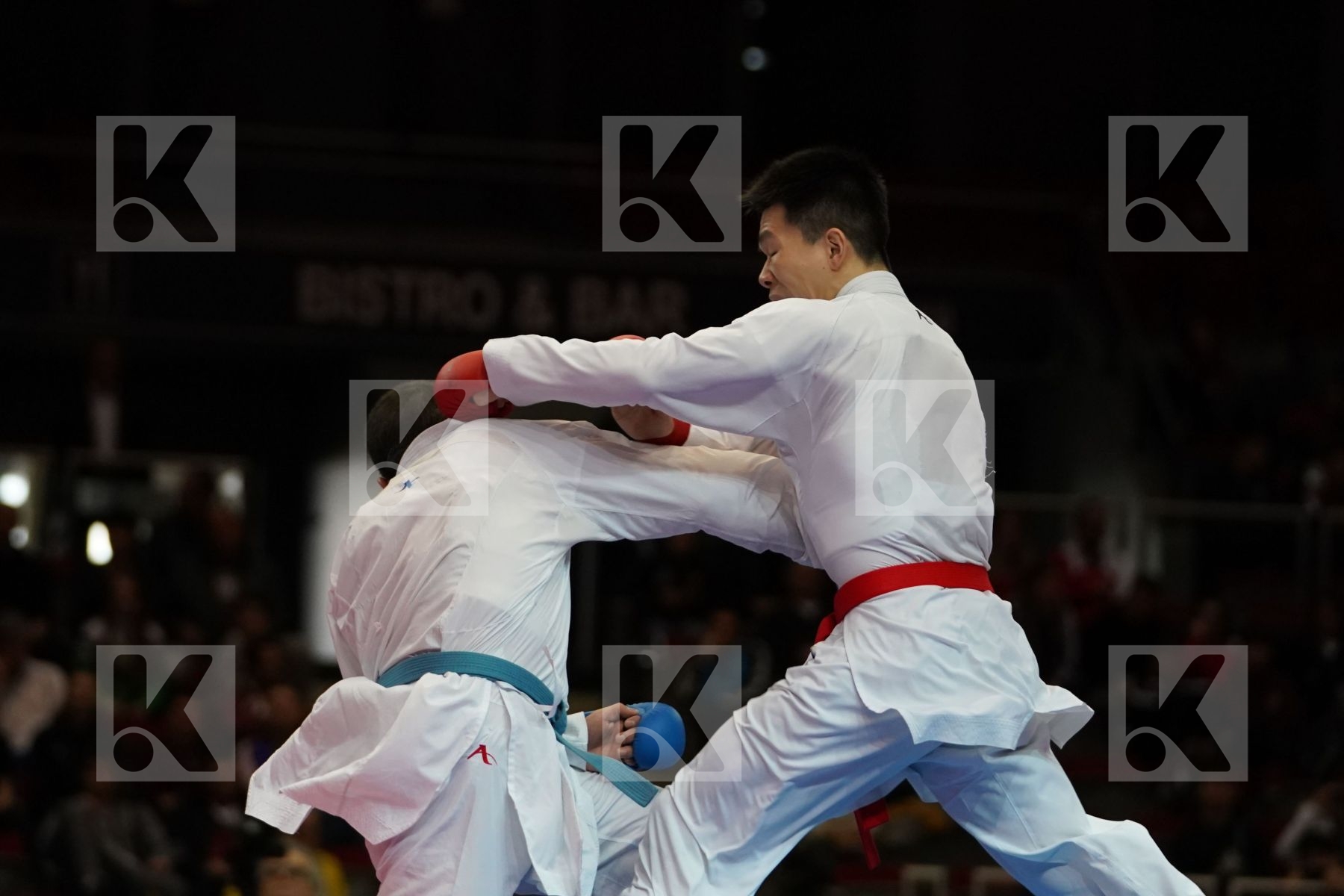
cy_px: 448
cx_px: 672
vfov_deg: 7.4
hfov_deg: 11.1
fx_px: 6943
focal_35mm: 186
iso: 2500
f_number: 2.8
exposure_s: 1/1000
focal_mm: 124
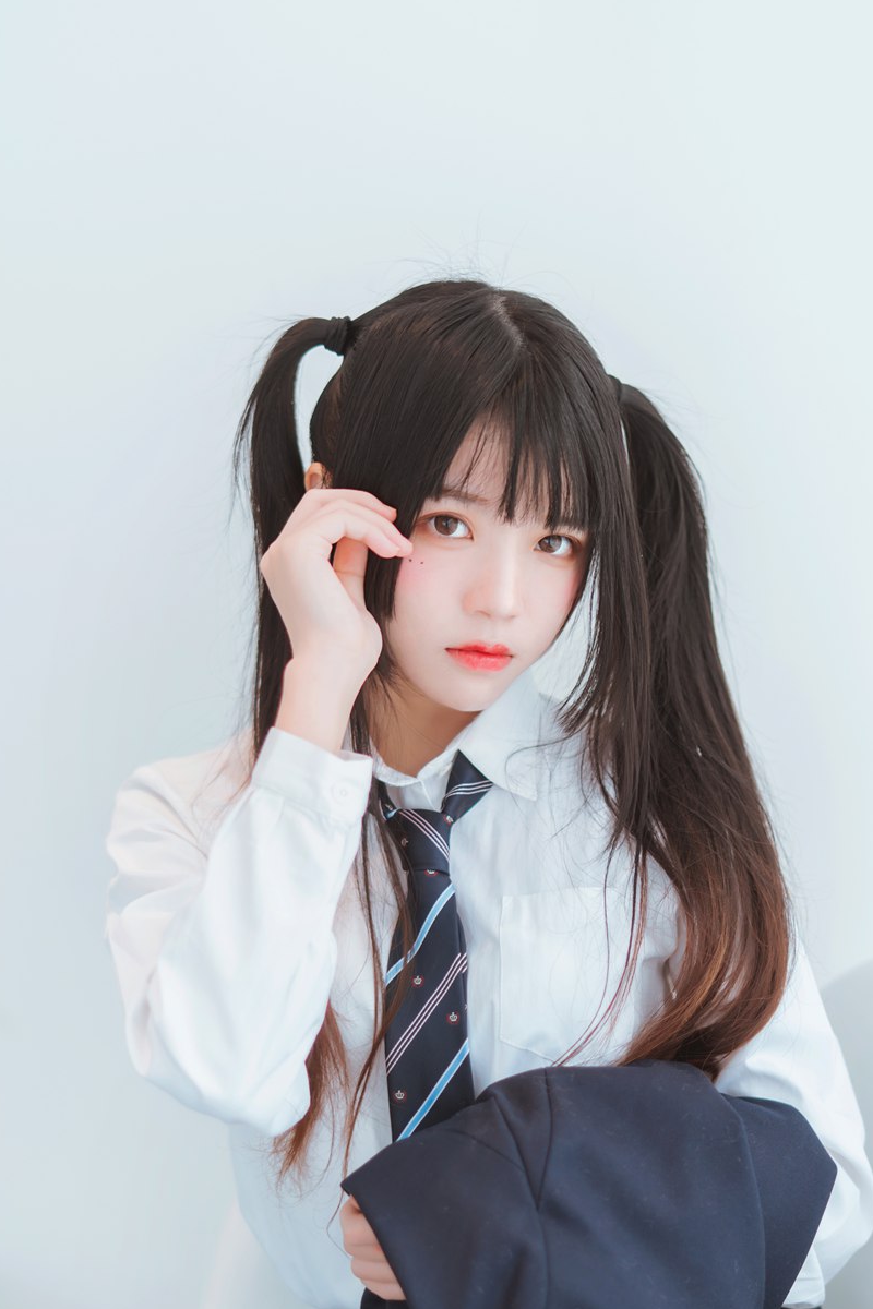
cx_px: 625
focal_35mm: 75
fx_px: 2728
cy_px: 923
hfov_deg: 18.1
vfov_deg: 26.8
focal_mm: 50
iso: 100
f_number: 1.4
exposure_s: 1/160
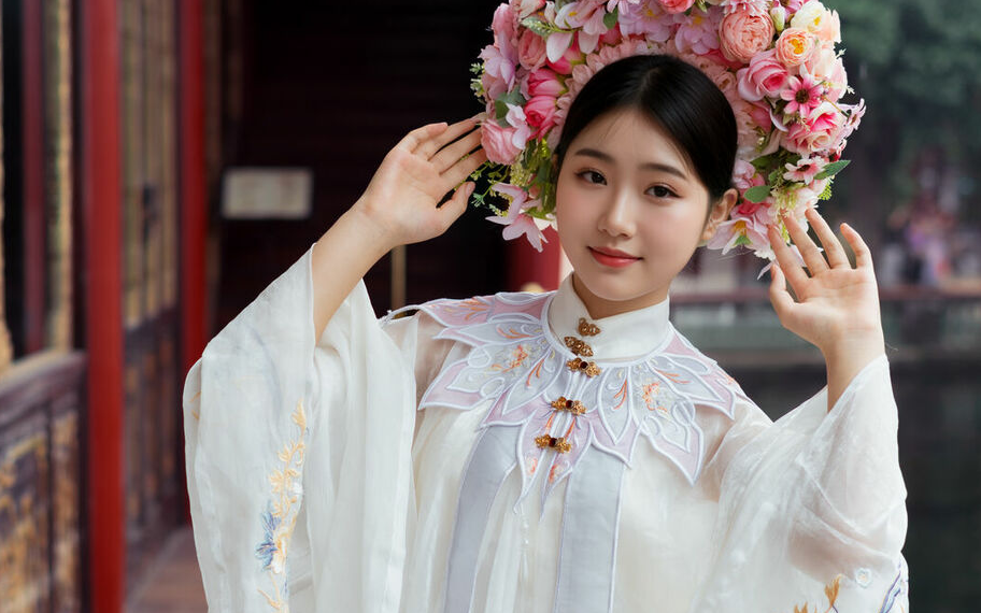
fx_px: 2353
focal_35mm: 88
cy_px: 362
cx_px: 500
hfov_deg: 23.6
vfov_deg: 14.8
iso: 160
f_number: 2.5
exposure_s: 1/250
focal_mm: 50
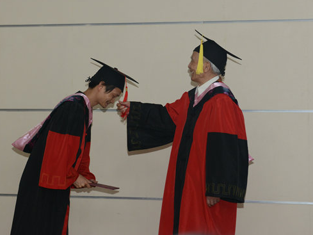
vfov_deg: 19.1
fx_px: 696
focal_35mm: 77
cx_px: 140
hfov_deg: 25.3
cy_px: 116
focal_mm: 70
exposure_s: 1/200
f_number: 6.3
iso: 1250
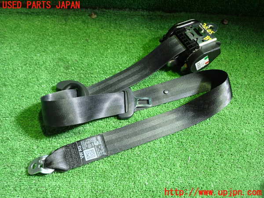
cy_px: 99
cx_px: 132
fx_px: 229
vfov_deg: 46.8
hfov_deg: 60.0
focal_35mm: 30
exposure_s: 1/30
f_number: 2.3
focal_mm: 5.4
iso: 640
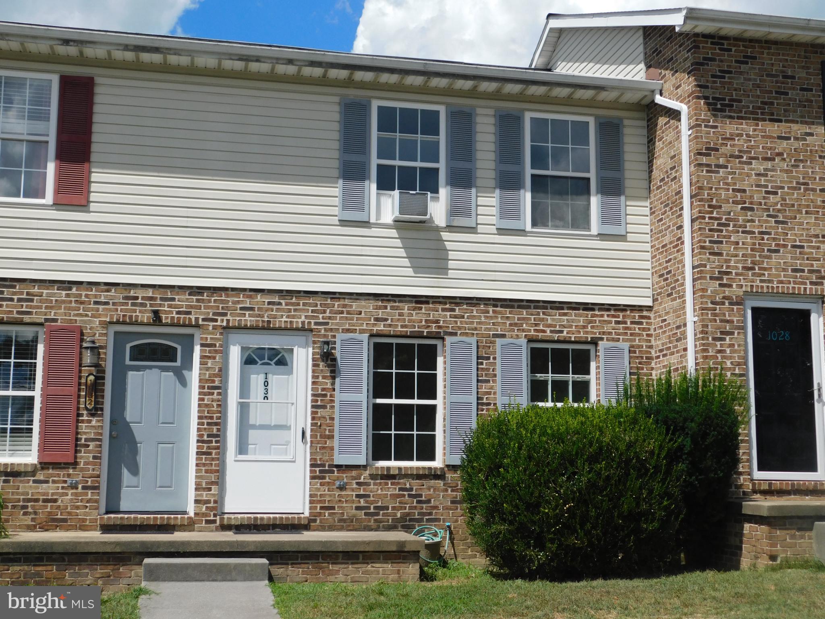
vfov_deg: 32.2
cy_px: 310
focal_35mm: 45
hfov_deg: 42.1
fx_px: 1072
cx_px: 412
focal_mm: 8
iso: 125
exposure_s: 1/400
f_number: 7.4
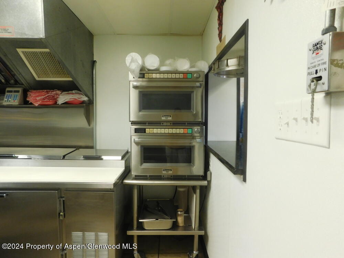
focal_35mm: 23
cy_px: 129
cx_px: 172
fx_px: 229
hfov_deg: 73.9
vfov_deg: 58.9
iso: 180
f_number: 3
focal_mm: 4
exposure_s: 1/30
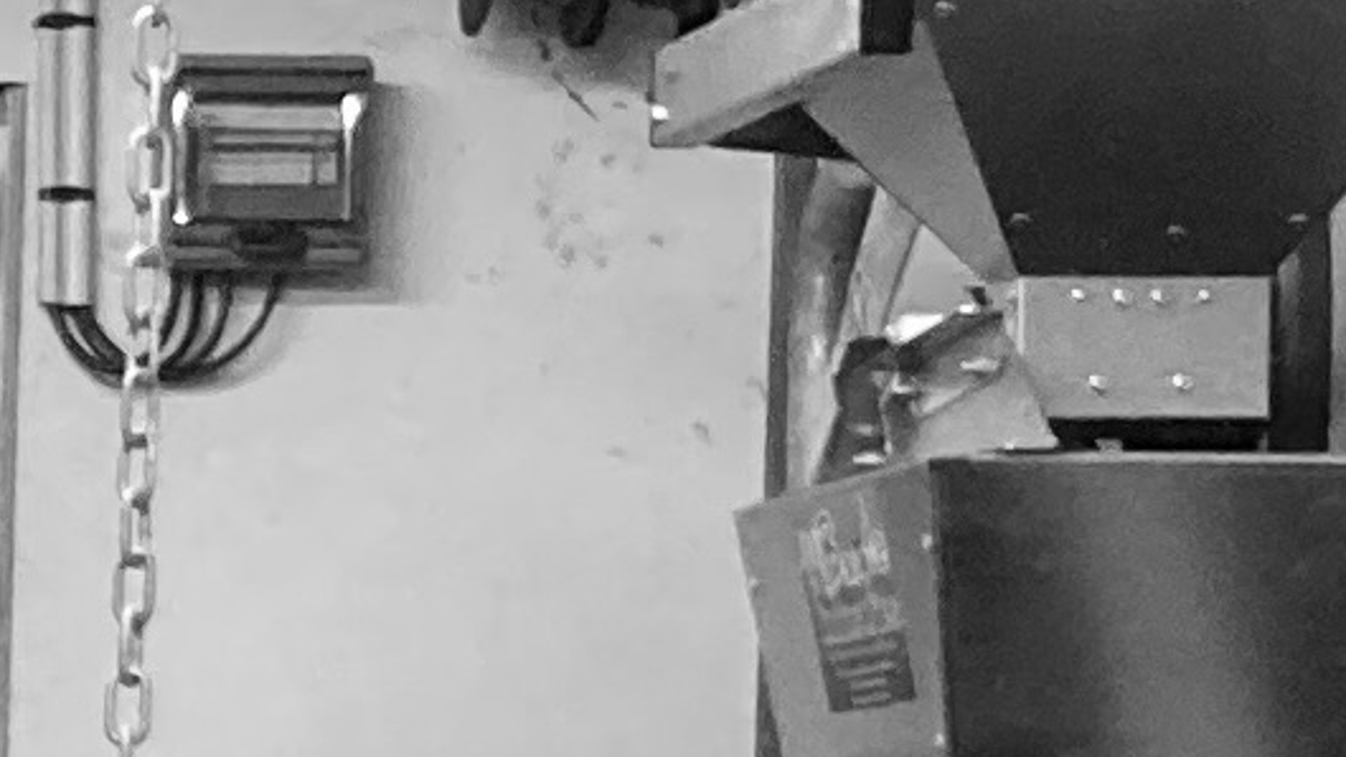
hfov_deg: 8.8
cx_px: -1242
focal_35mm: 232
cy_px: 1575
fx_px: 8279
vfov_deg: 5.1
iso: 200
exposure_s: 1/60
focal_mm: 3.99
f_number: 1.8
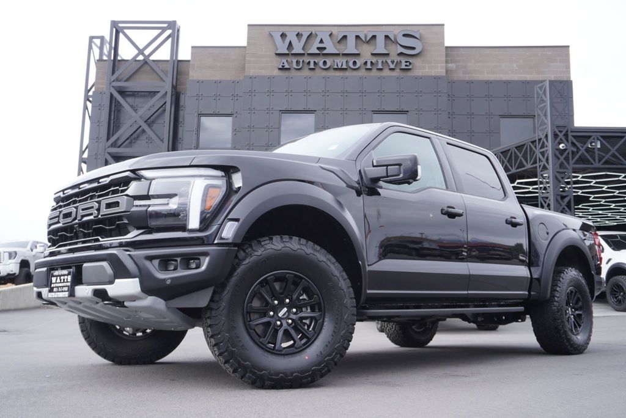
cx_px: 313
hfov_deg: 53.1
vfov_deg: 36.9
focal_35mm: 36
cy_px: 209
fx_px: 626
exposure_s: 1/100
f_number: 5.6
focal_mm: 24
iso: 100
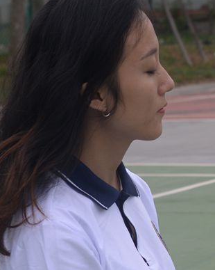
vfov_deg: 11.7
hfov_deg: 9.3
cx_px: 218
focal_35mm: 165
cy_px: 169
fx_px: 1313
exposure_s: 1/250
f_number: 5
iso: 160
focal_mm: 35
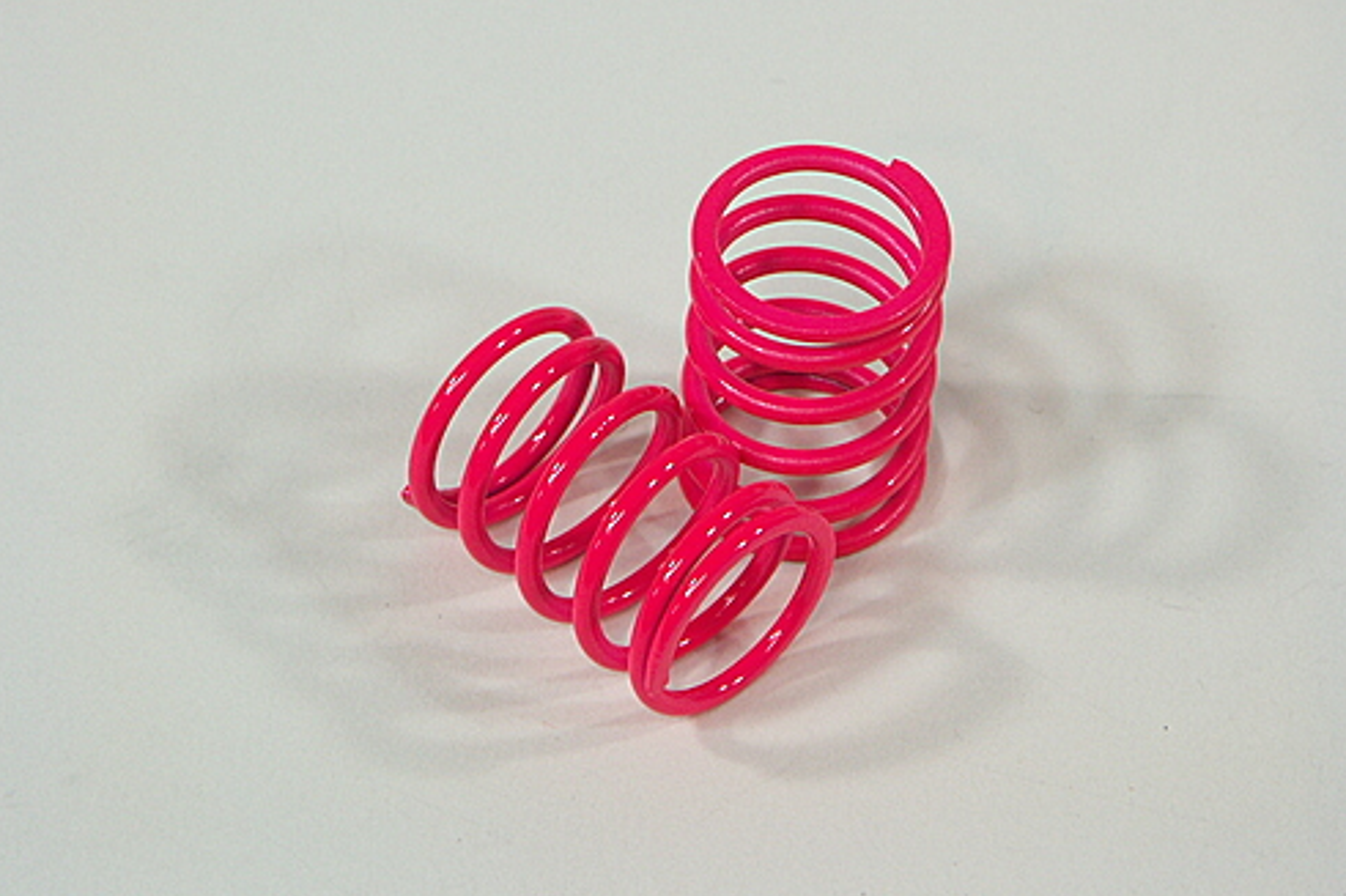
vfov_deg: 6.5
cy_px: 390
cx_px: 669
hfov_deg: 9.7
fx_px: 7923
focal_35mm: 212
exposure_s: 1/15
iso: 100
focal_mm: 50.69
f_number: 10
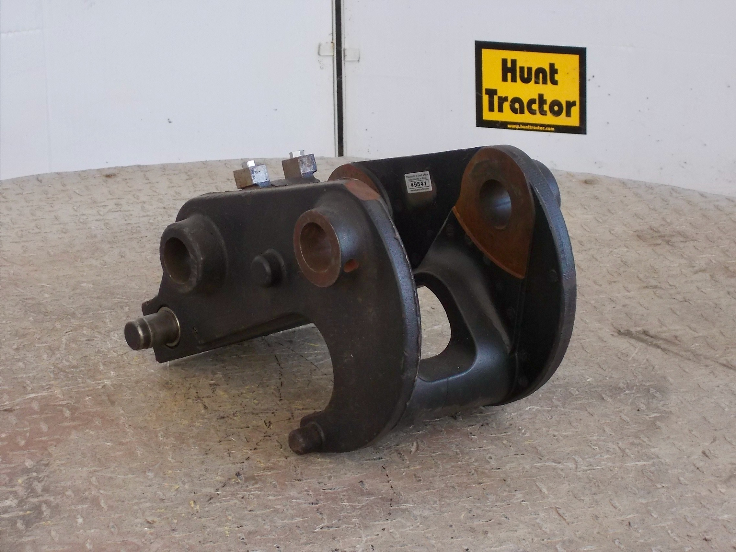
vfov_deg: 11.4
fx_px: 2764
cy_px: 276
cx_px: 368
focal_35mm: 130
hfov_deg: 15.2
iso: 180
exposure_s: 1/60
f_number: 6.5
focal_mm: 23
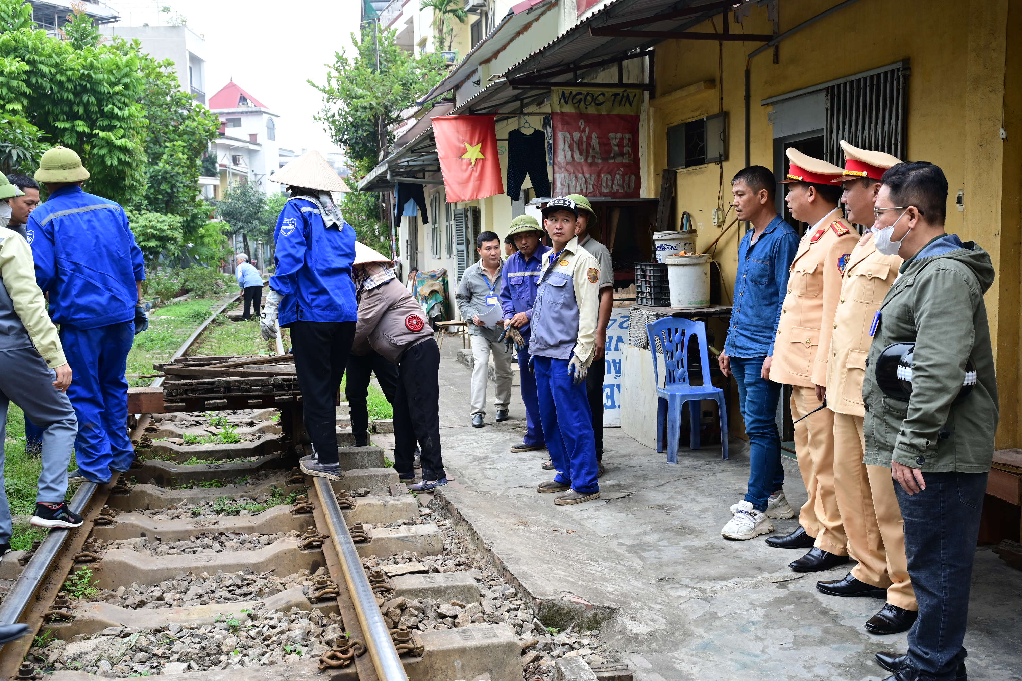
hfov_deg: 53.1
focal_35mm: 36
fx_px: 1022
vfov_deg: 36.9
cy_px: 340
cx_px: 511
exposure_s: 1/160
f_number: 7.1
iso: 500
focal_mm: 36
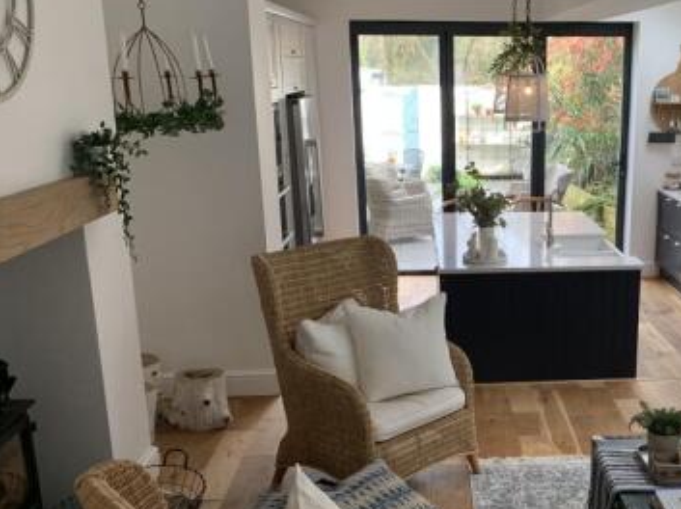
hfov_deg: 42.3
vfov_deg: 33.4
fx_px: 845
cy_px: 308
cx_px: 528
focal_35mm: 43
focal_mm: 4.25
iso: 40
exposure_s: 1/121
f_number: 1.8
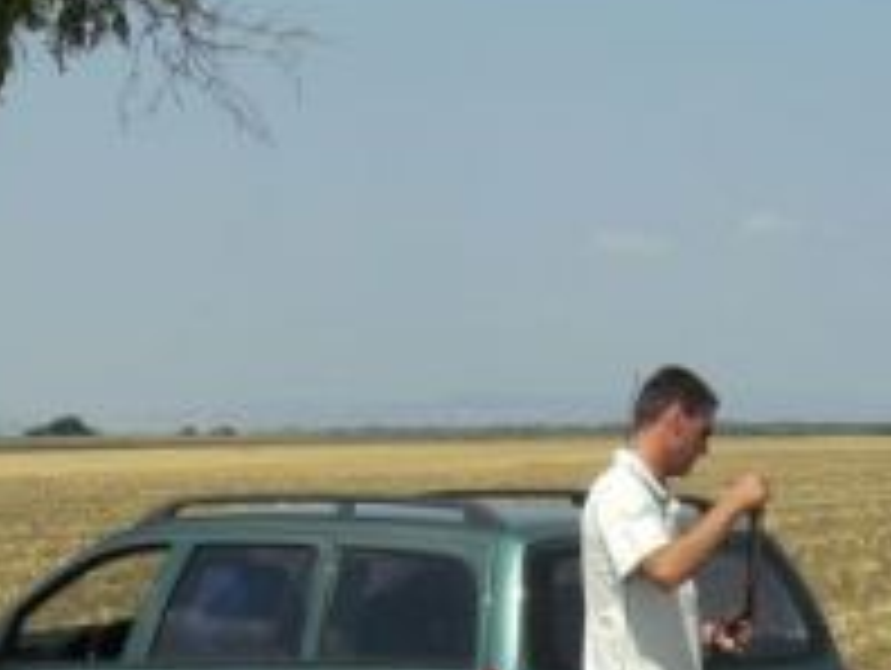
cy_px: 800
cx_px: 734
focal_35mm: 115
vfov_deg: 12.6
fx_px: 2964
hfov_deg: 16.9
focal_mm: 6.3
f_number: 4.4
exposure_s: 1/1000
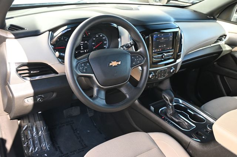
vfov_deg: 40.8
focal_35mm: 32
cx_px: 118
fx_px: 212
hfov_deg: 58.4
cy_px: 78
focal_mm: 21.5
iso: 560
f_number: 4
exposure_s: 1/125
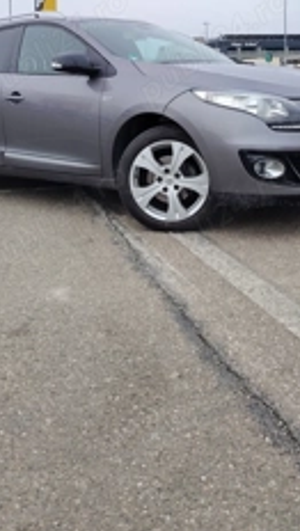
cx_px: 133
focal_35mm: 45
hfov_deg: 26.6
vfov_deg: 42.7
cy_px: 85
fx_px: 635
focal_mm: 5.25
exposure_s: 1/900
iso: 272
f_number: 1.75
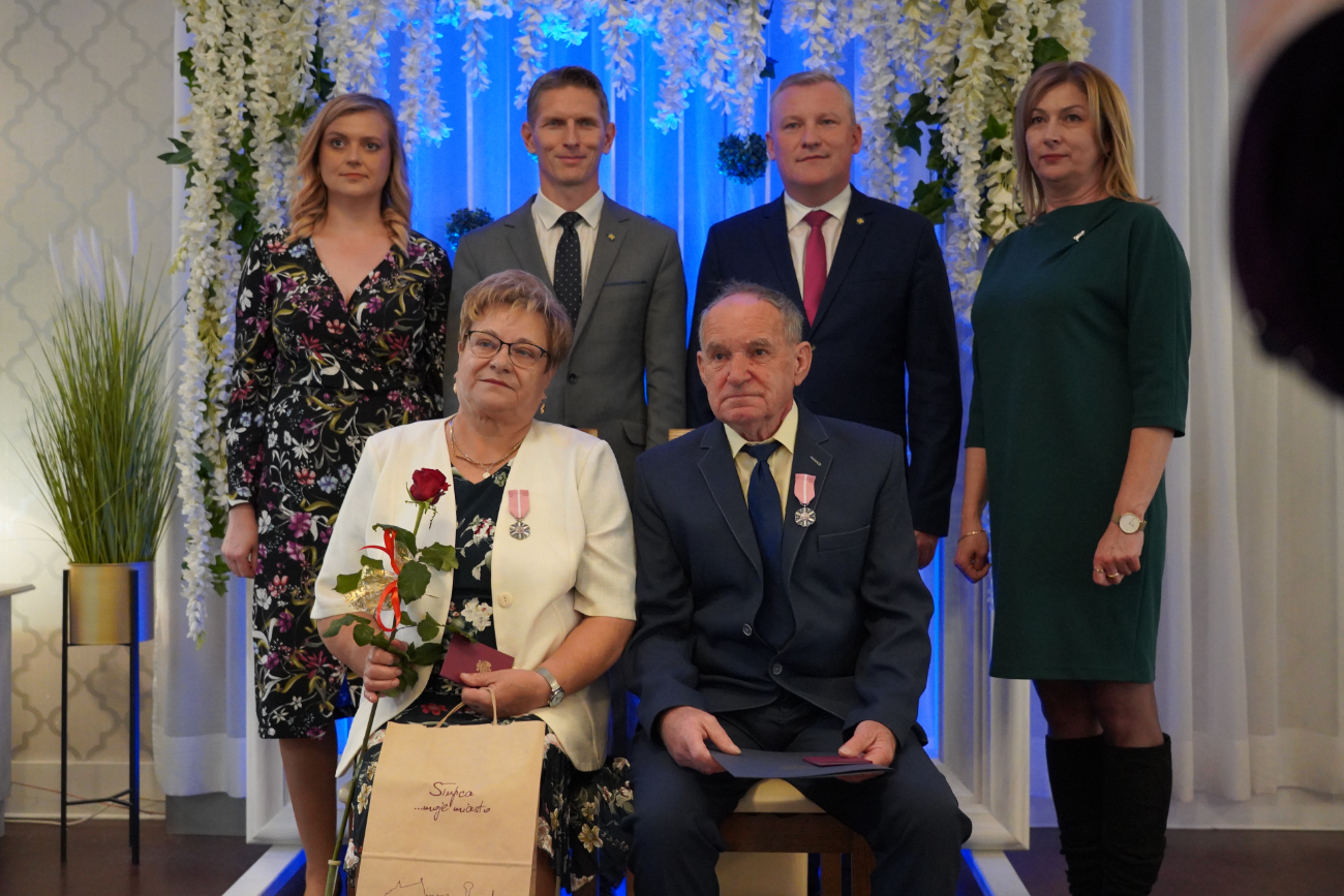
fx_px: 1568
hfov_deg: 46.4
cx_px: 672
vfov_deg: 31.9
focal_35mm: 42
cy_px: 448
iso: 8000
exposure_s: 1/160
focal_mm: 42
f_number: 4
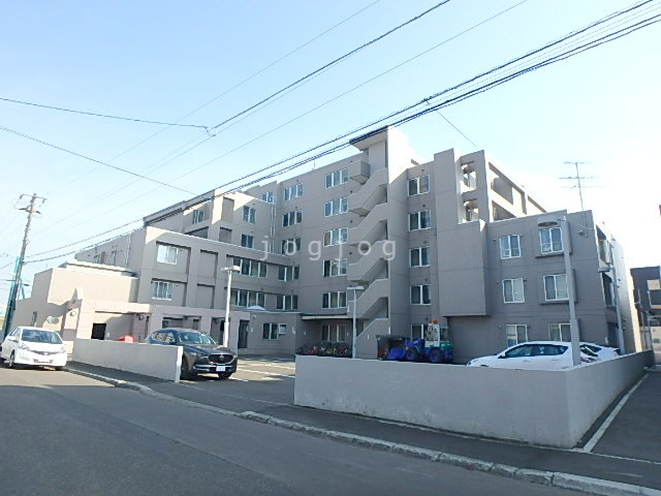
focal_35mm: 21
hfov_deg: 79.0
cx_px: 330
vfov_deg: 63.4
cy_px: 248
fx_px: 401
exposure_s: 1/500
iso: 125
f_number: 3.5
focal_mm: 3.7
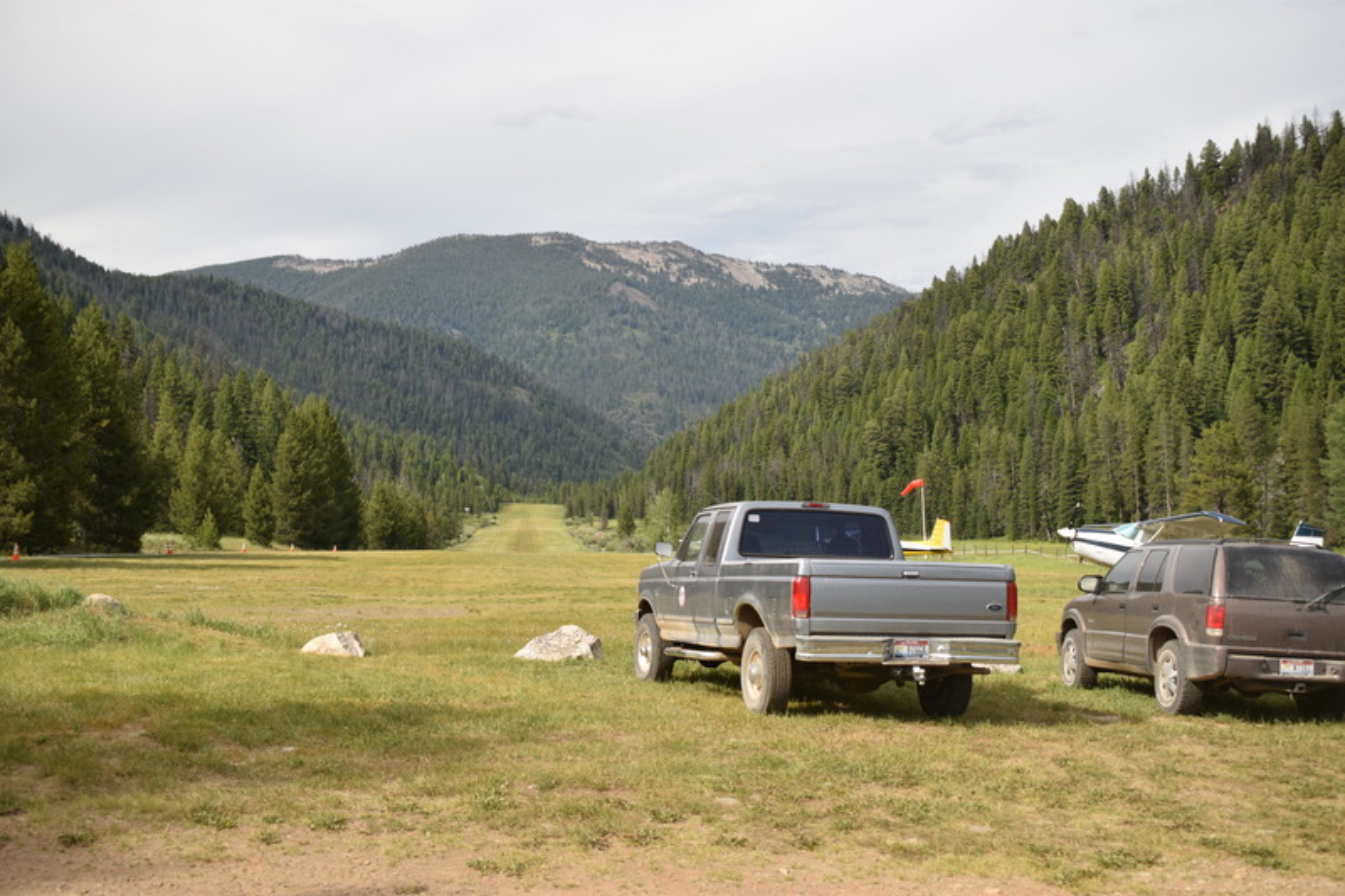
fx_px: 1681
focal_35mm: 45
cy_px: 448
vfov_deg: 29.9
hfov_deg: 43.6
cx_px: 672
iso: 640
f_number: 6.3
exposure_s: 1/2500
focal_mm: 30
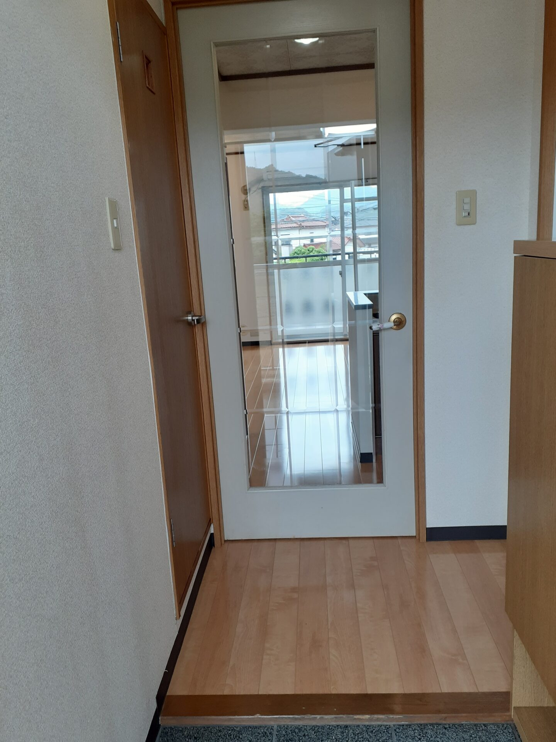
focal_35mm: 27
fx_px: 578
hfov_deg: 51.4
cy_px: 371
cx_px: 278
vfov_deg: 65.3
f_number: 1.9
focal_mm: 3.6
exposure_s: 1/50
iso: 100
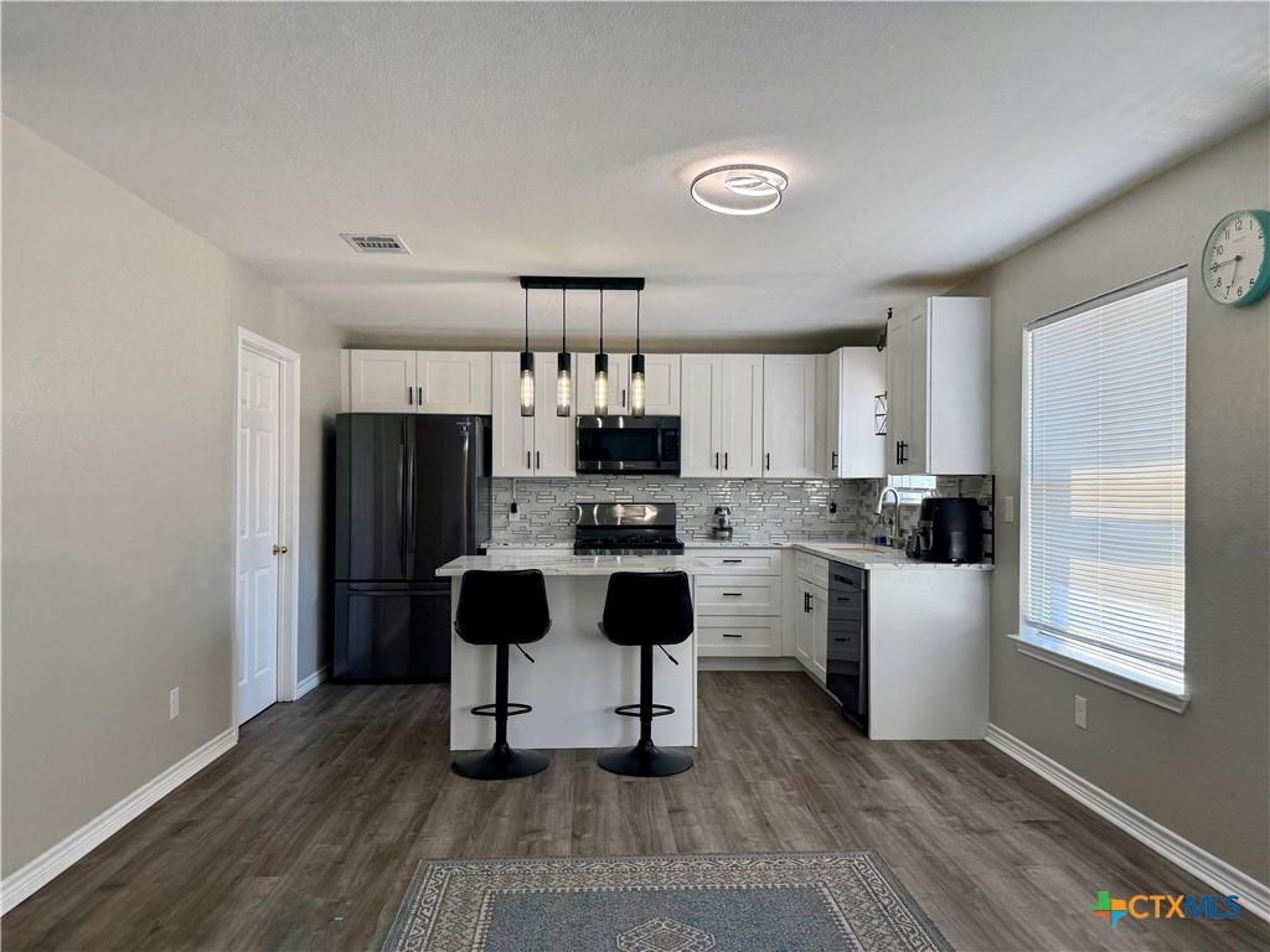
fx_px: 881
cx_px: 635
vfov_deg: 56.8
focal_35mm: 24
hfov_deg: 71.6
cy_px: 476
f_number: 1.78
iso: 125
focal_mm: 6.76
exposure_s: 1/237
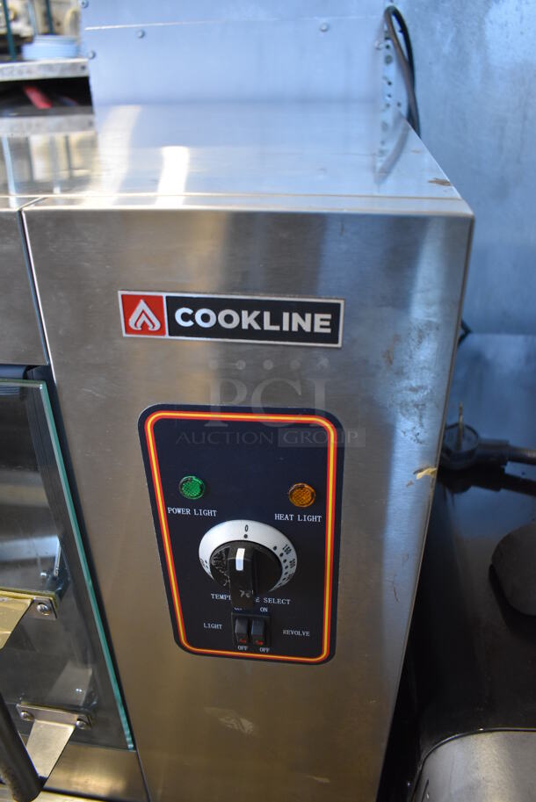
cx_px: 268
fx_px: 602
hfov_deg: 48.0
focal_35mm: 27
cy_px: 401
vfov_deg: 67.3
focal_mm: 18
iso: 2000
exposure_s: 1/125
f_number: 3.5
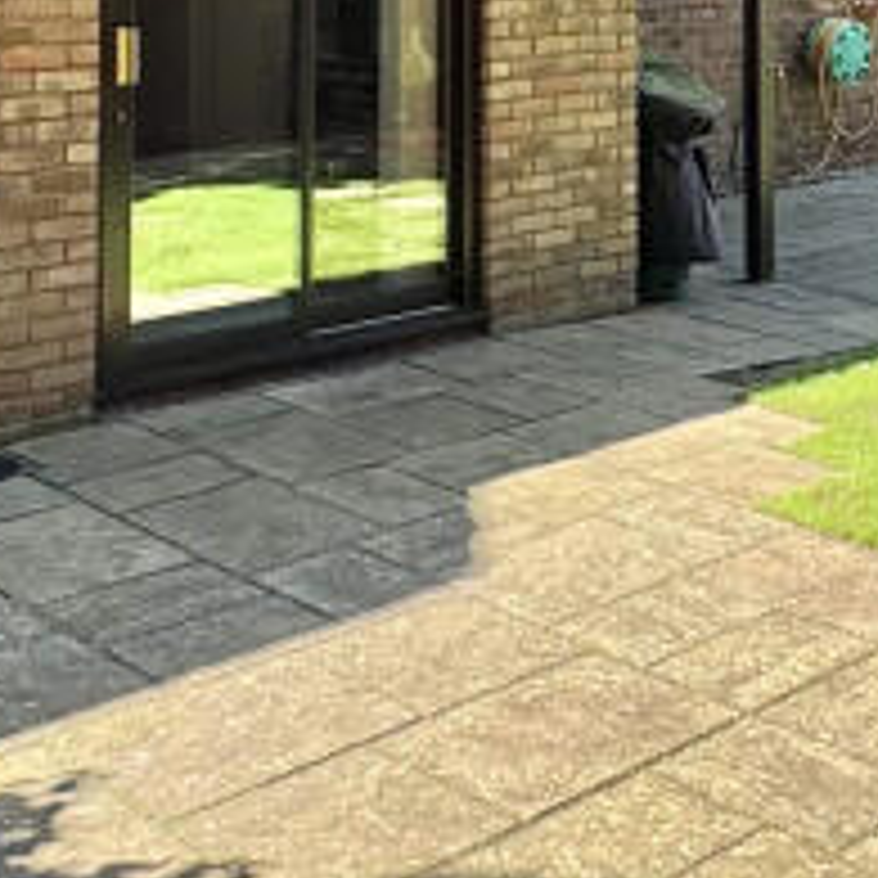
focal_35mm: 65
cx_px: 689
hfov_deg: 26.1
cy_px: -162
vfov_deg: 24.2
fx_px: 1865
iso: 40
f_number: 2.2
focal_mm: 2.22
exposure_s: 1/591
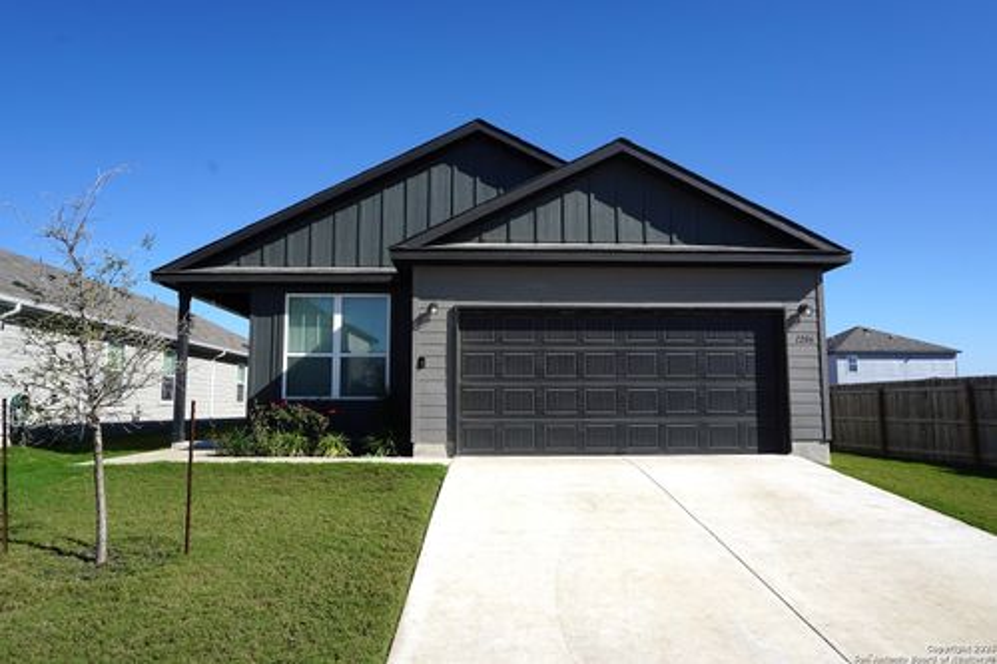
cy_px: 332
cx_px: 498
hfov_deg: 73.8
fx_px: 664
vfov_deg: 53.1
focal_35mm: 24
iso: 100
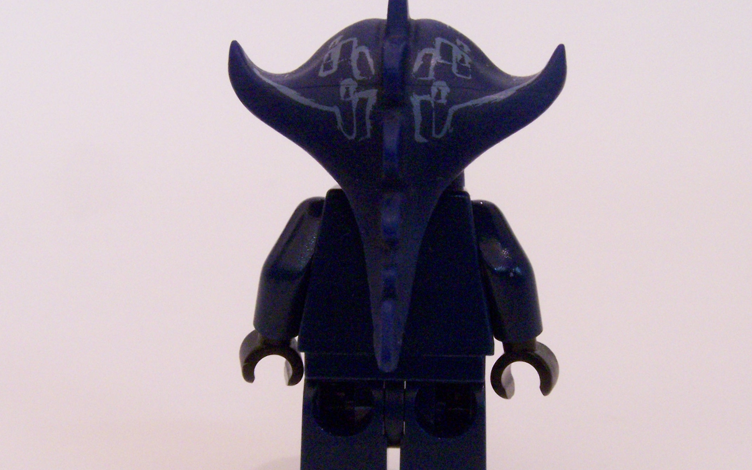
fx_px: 1537
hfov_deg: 27.5
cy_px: 282
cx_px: 406
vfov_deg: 17.4
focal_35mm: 75
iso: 400
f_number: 8
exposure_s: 1/4
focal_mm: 9.8
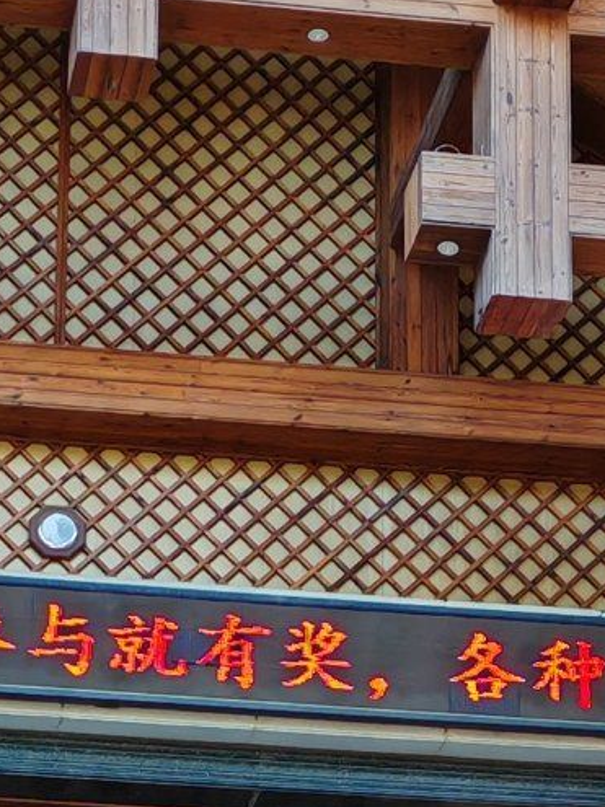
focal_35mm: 149
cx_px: 176
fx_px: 3474
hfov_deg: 9.9
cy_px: 1007
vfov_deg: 12.9
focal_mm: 6.12
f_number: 1.9
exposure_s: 1/100
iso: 125
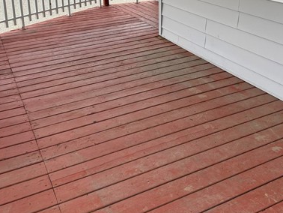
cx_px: 160
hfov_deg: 42.8
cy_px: 36
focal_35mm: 44
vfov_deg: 31.8
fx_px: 360
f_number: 1.5
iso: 50
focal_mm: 5.7
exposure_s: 1/733
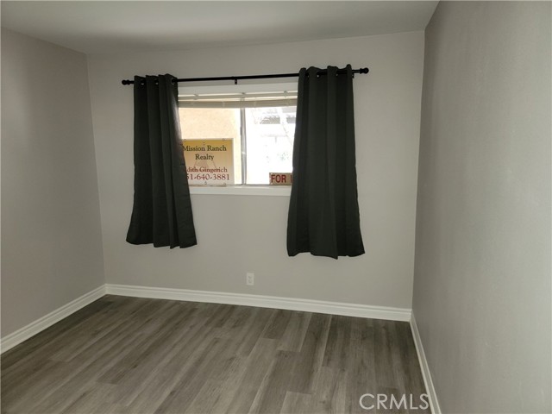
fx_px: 383
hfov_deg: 71.6
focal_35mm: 24
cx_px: 276
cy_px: 207
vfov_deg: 56.8
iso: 125
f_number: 1.8
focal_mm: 6.7
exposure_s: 1/17.2
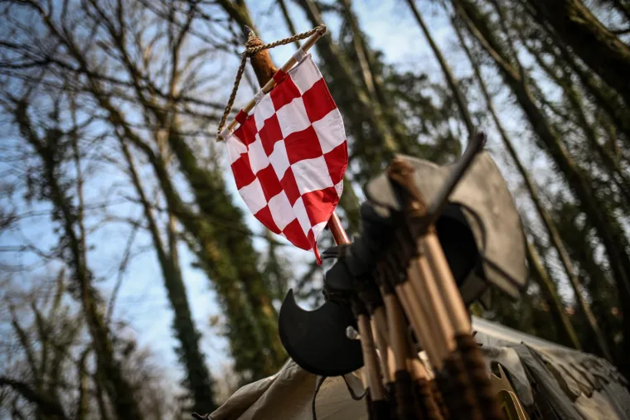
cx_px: 315
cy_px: 210
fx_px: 613
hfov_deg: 54.4
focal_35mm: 35
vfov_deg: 37.9
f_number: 1.4
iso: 200
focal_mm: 35
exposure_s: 1/4000
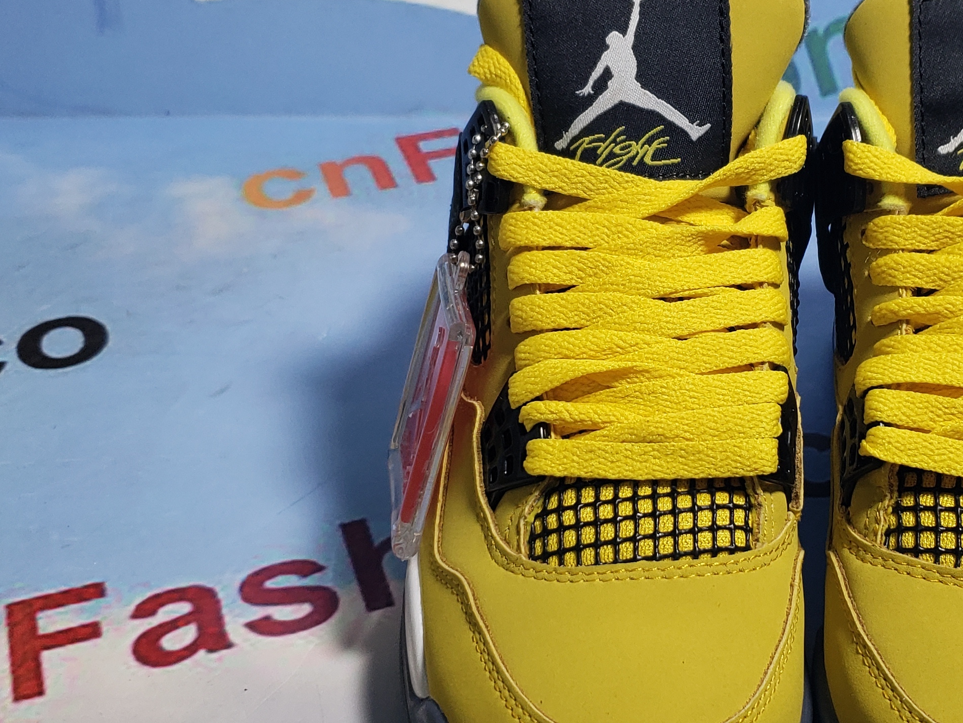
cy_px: 415
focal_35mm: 55
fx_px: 1530
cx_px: 671
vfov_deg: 26.5
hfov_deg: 34.5
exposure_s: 1/419
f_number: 1.5
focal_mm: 4.3
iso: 50
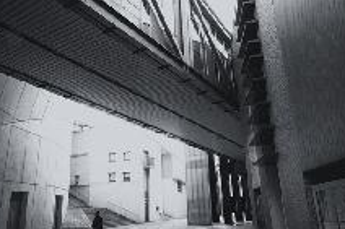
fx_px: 326
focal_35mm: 34
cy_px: 88
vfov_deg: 38.6
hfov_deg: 55.3
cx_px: 135
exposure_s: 1/125
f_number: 11
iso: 500
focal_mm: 16
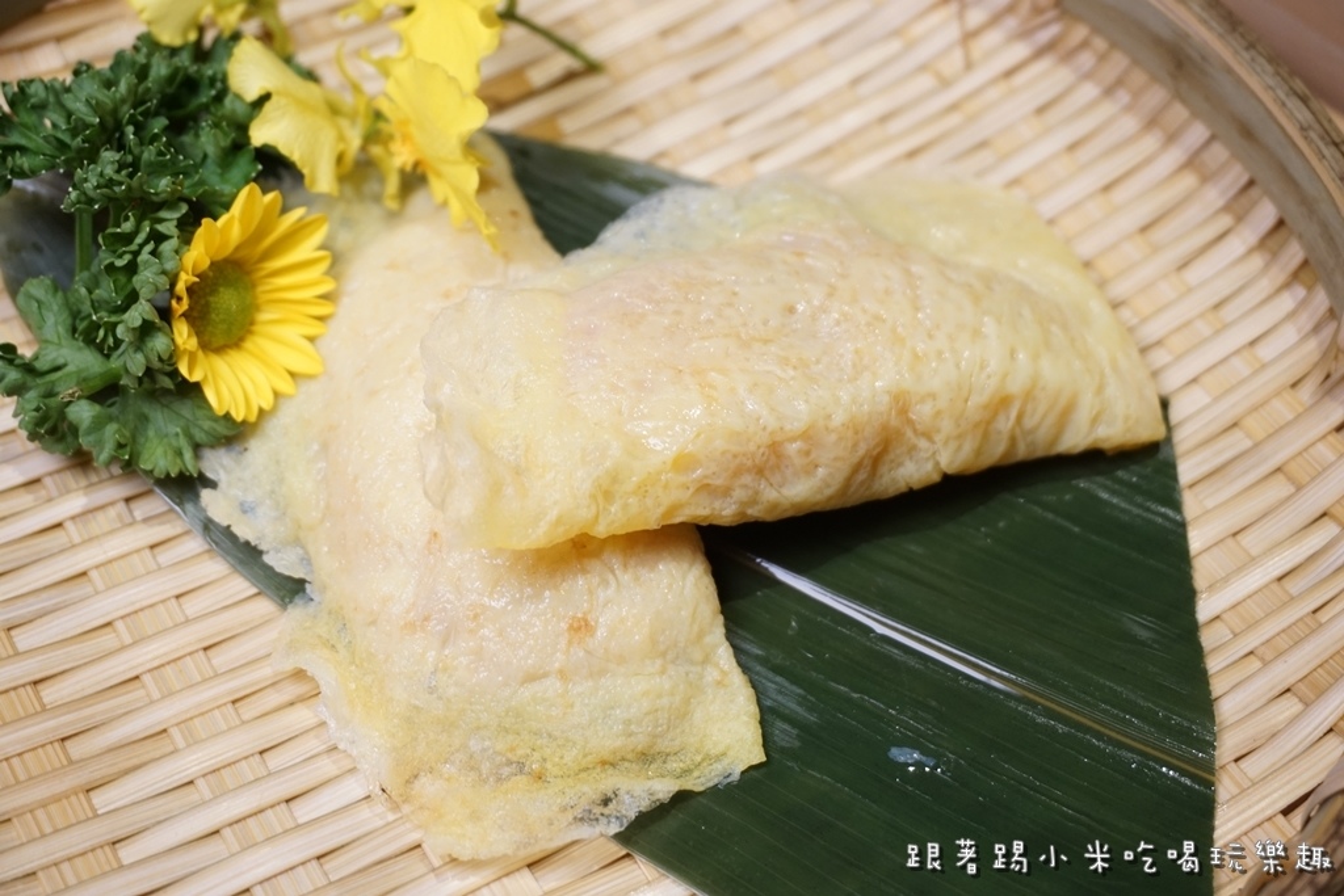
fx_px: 1960
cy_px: 448
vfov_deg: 25.8
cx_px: 672
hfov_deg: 37.8
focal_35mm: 52
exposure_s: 1/60
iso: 800
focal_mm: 35
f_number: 5.6
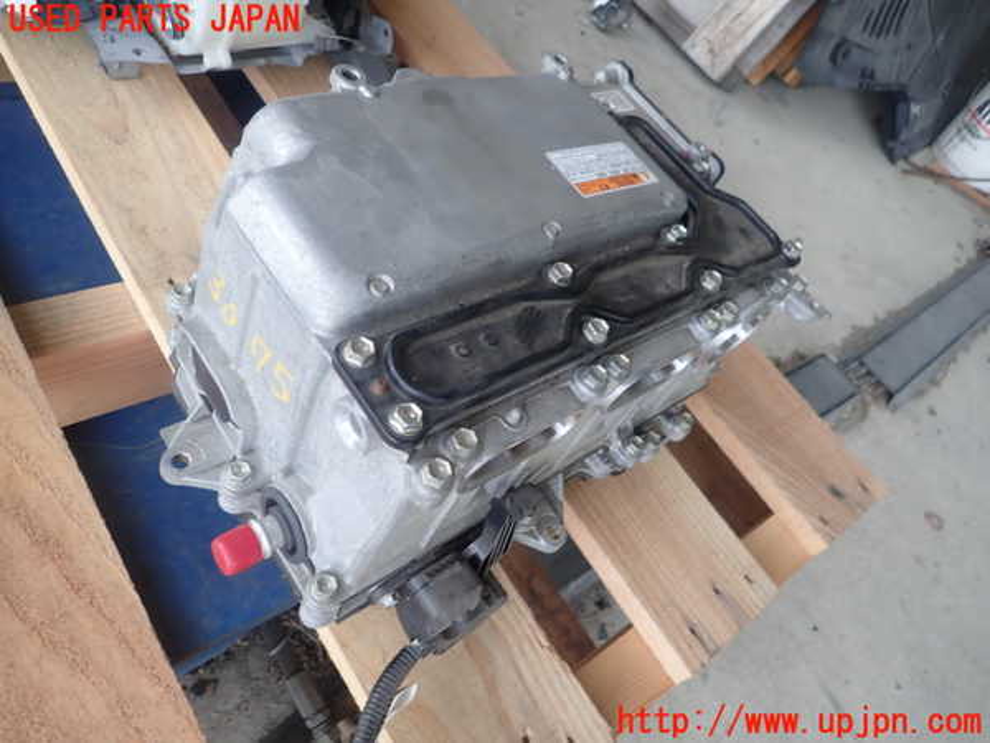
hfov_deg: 69.4
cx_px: 495
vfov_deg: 54.9
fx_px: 715
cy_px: 372
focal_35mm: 25
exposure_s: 1/60
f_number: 2
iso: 125
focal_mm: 4.5
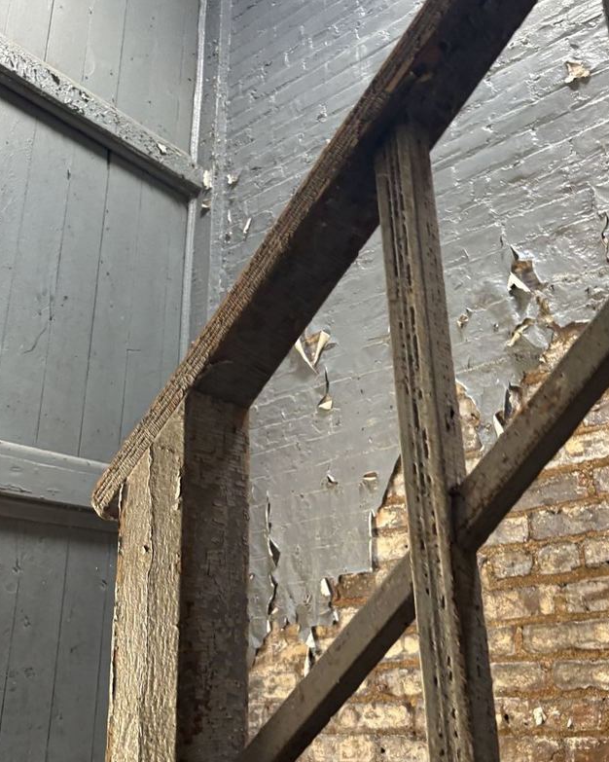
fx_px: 789
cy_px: 416
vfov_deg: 51.5
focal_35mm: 35
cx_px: 309
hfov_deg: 42.2
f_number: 1.6
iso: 250
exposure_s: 1/60
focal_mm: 5.96
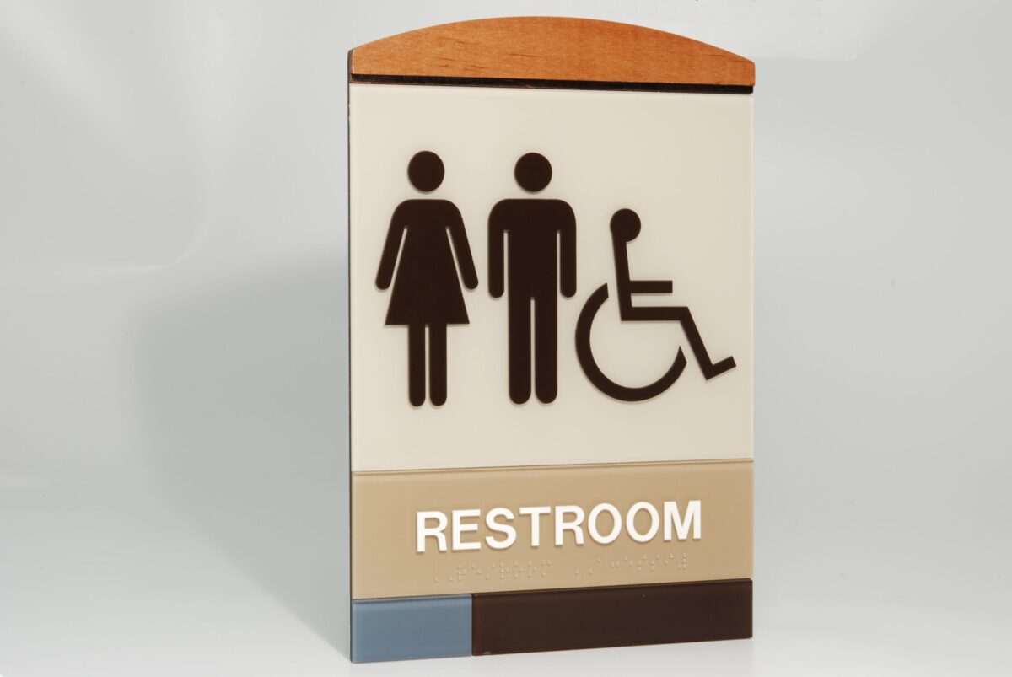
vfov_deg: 15.2
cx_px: 506
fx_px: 2533
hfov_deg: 22.6
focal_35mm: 90
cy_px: 338
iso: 100
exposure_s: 1/6
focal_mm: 60
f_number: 20
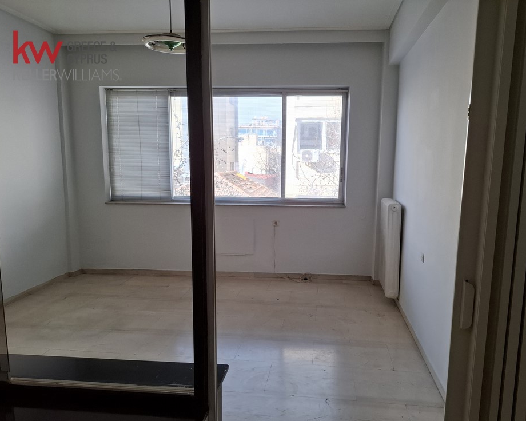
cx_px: 271
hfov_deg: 68.1
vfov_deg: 56.8
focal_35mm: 25
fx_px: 389
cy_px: 216
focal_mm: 5.54
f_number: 1.8
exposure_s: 1/120
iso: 50
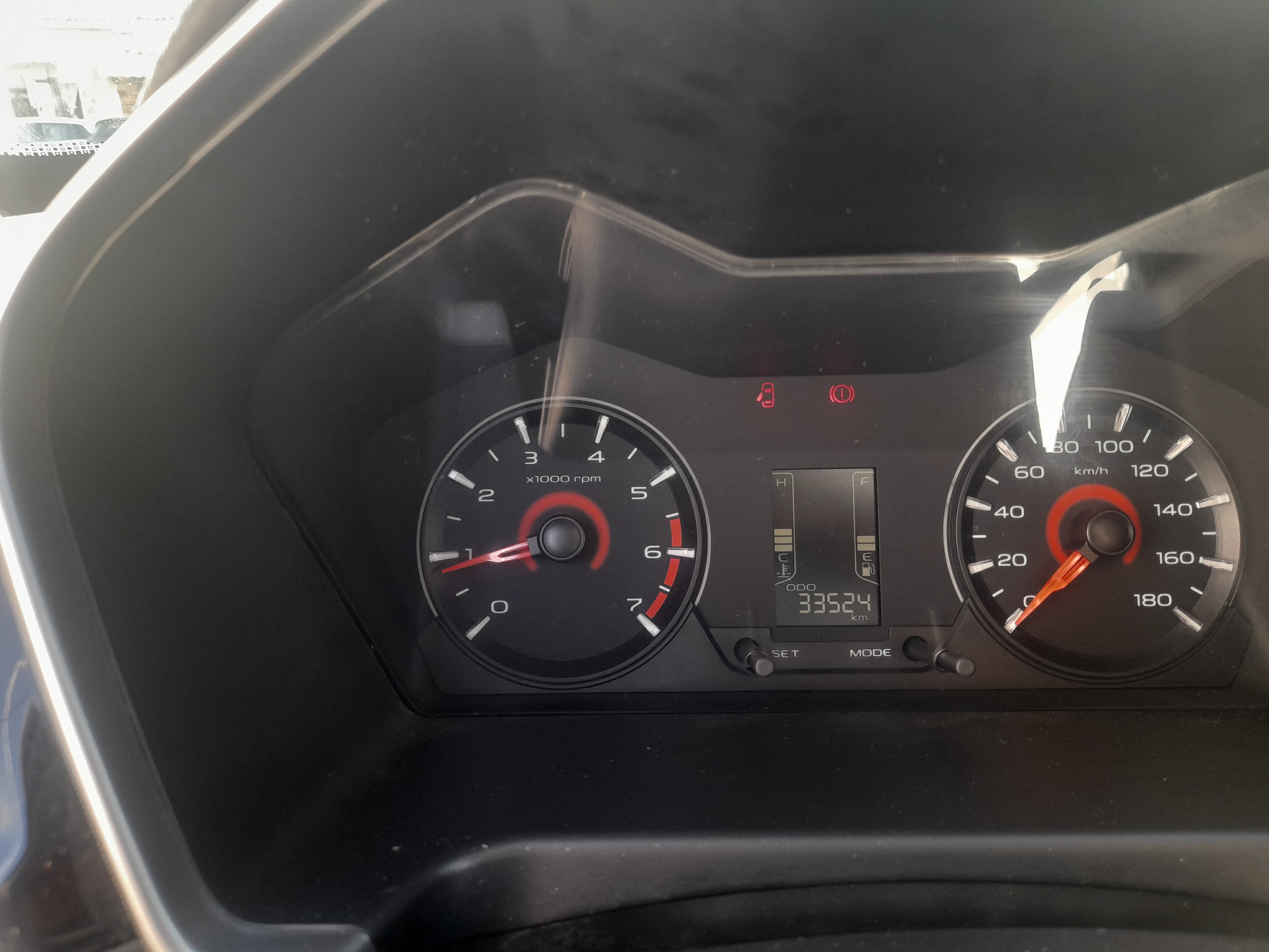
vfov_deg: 54.9
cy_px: 476
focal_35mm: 25
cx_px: 634
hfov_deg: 69.4
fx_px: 916
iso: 160
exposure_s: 1/50
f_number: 2
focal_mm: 4.6
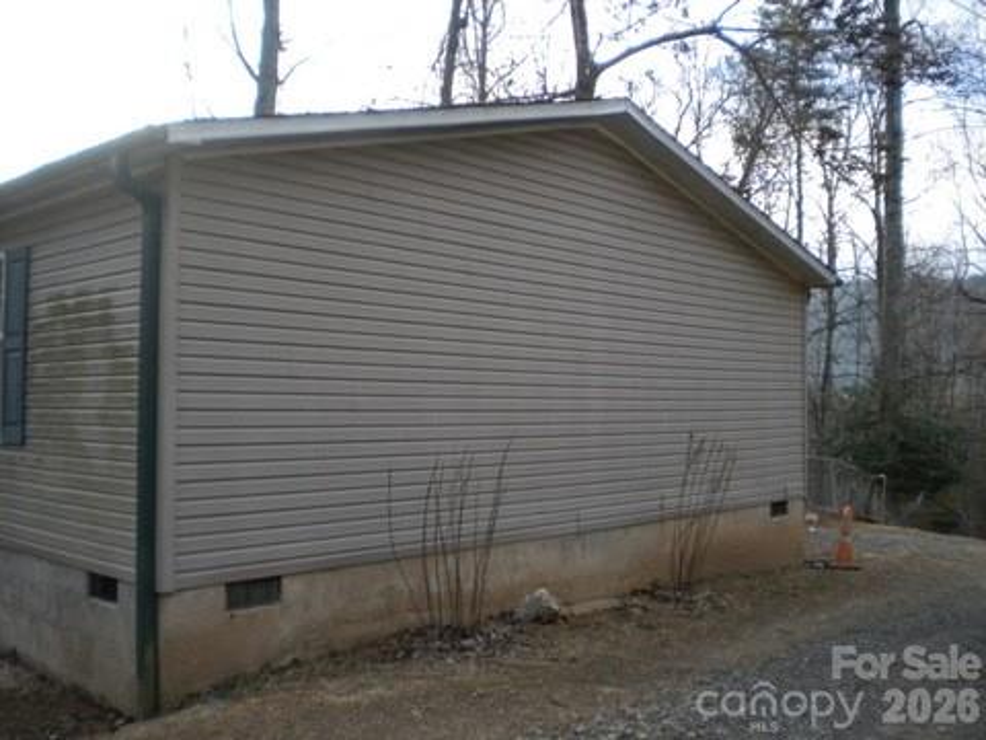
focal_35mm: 35
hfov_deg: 52.6
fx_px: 997
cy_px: 370
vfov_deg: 40.7
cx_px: 493
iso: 400
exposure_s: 1/554
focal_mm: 6.3
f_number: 3.1
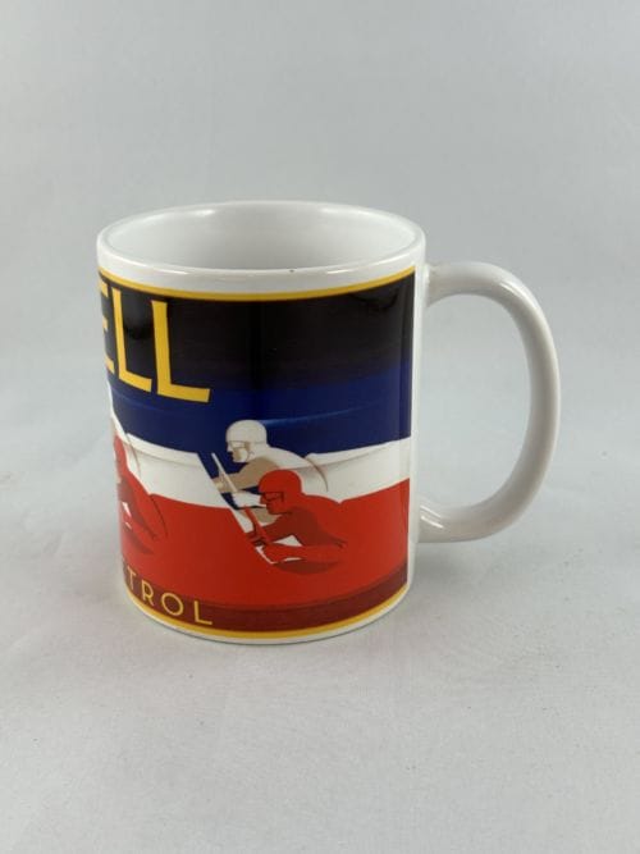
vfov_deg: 39.7
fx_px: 1184
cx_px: 320
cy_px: 427
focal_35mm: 48
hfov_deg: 30.3
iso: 50
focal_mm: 6.86
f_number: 1.78
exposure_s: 1/100
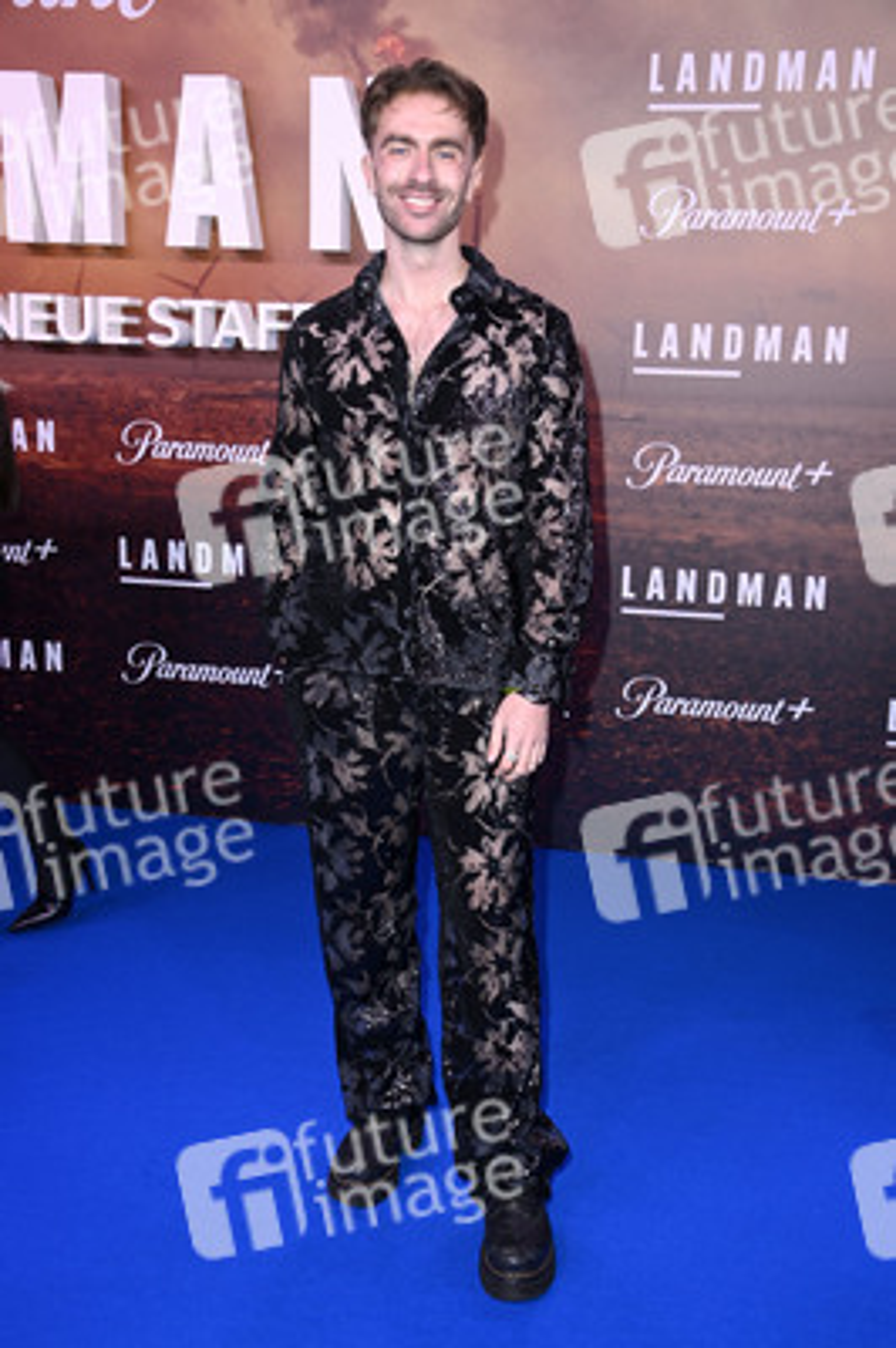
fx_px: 1496
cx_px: 448
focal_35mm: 40
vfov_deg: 48.5
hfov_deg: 33.3
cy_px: 674
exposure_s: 1/250
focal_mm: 40
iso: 640
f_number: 5.6
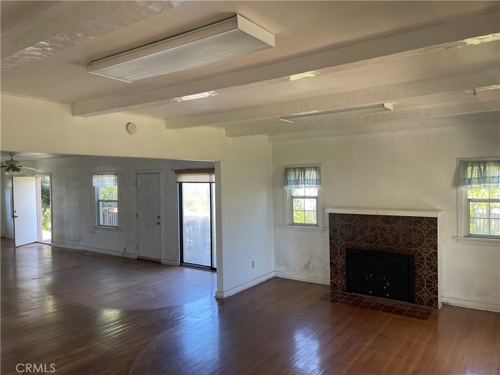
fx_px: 376
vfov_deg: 53.1
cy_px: 188
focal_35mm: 26
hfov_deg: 67.3
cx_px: 250
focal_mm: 5.1
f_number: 1.6
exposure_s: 1/121
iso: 64
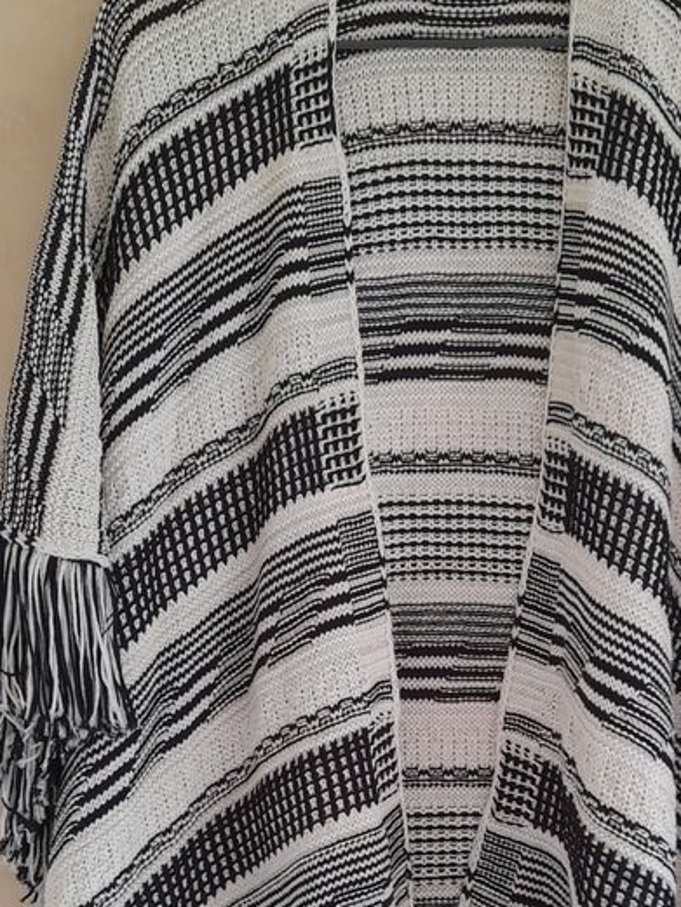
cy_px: 721
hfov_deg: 30.1
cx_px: 442
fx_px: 1259
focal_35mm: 48
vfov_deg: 38.2
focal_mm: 4.6
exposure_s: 1/50
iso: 160
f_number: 2
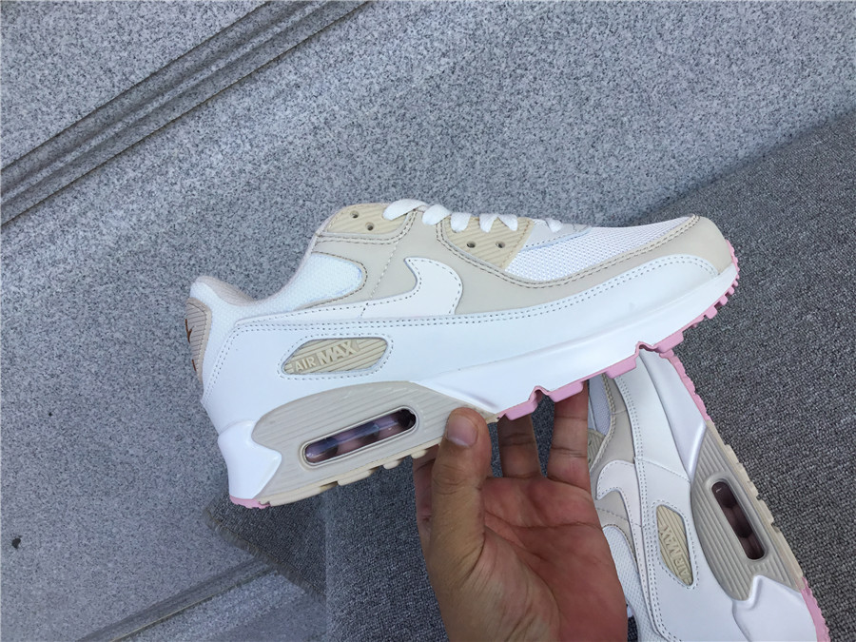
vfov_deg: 45.4
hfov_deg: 58.4
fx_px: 767
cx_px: 428
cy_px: 321
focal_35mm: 31
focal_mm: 3.3
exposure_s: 1/506
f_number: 2.4
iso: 25
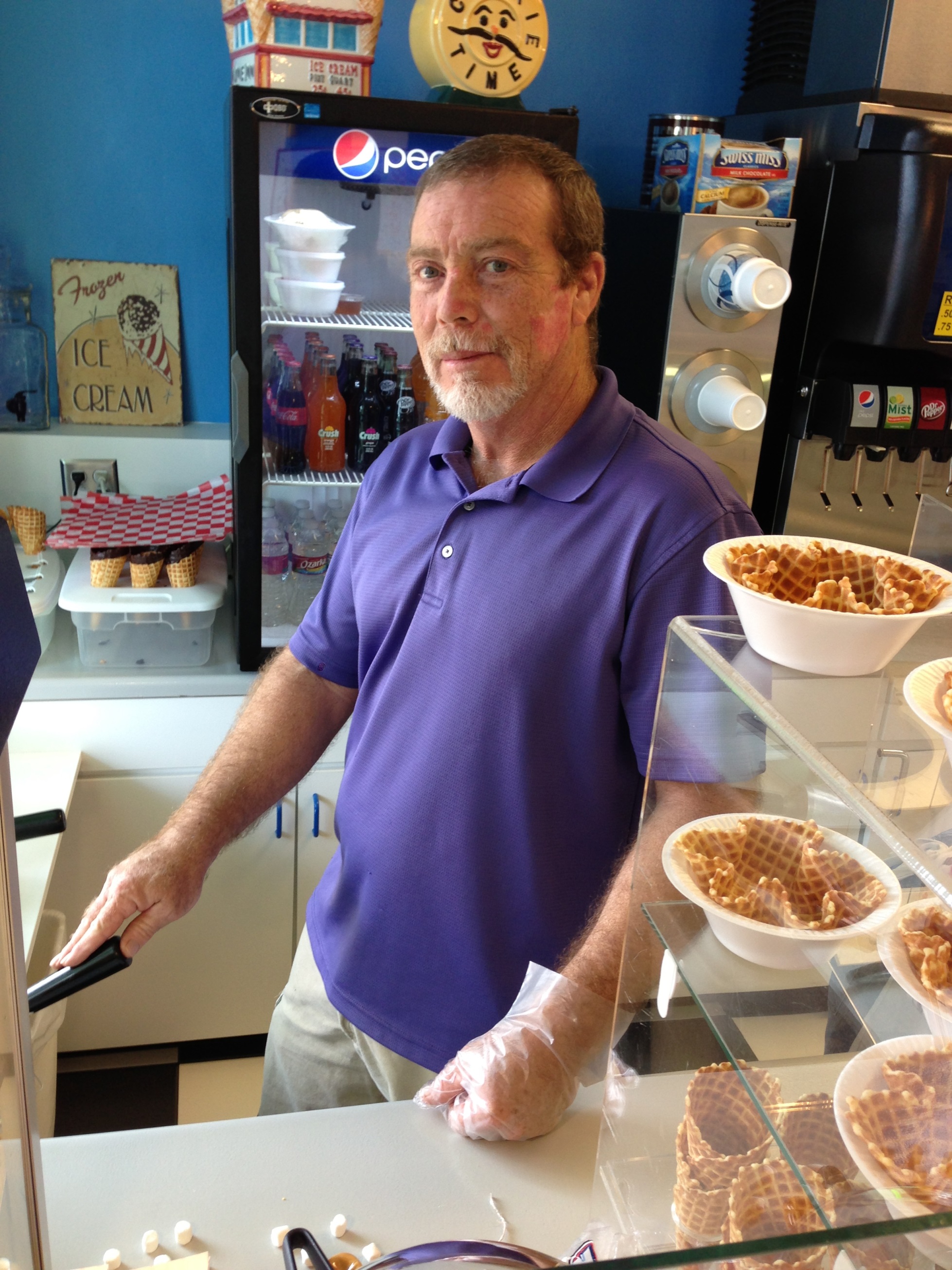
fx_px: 1210
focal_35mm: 33
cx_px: 476
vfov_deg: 55.4
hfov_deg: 42.9
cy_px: 635
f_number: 2.4
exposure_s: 1/30
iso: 64
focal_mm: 4.13
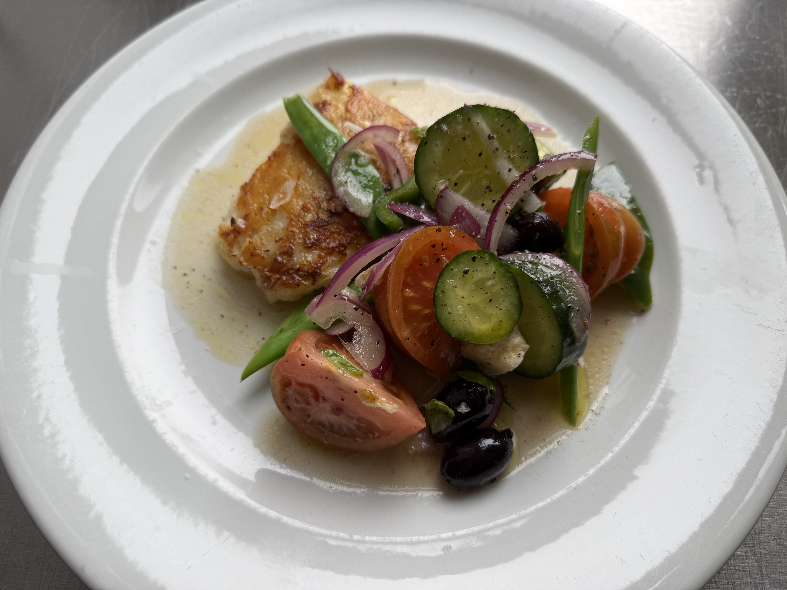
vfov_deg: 56.8
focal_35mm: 24
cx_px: 394
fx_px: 546
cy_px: 295
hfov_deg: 71.6
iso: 64
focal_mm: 6.76
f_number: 1.78
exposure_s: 1/121
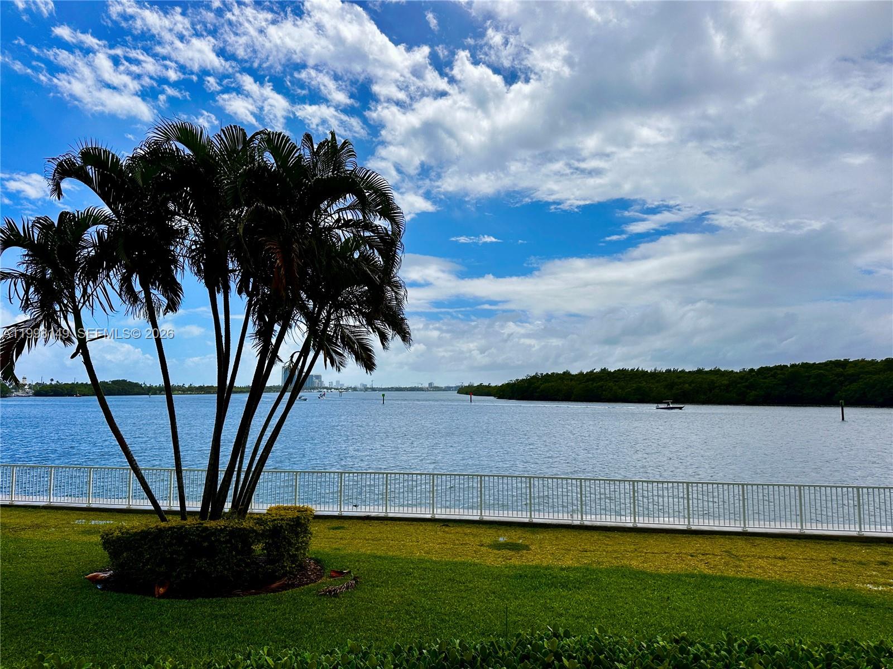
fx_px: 619
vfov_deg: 56.8
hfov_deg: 71.6
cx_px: 446
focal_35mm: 24
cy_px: 334
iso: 80
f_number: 1.78
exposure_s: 1/13699
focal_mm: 6.86
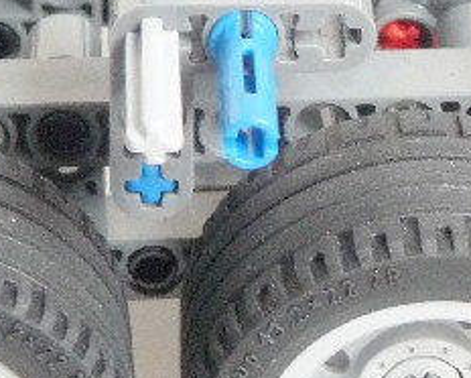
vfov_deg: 7.5
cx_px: 428
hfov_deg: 9.4
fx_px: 2860
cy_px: 41
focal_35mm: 205
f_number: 3.2
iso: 400
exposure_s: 1/13
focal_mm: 10.8
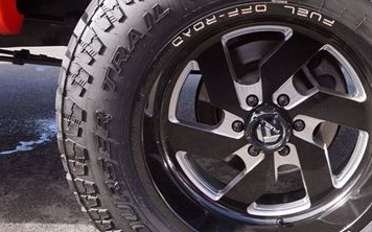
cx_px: 261
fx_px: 446
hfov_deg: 44.3
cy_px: 114
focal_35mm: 44
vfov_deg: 29.2
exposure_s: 1/80
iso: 100
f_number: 5
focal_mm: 16
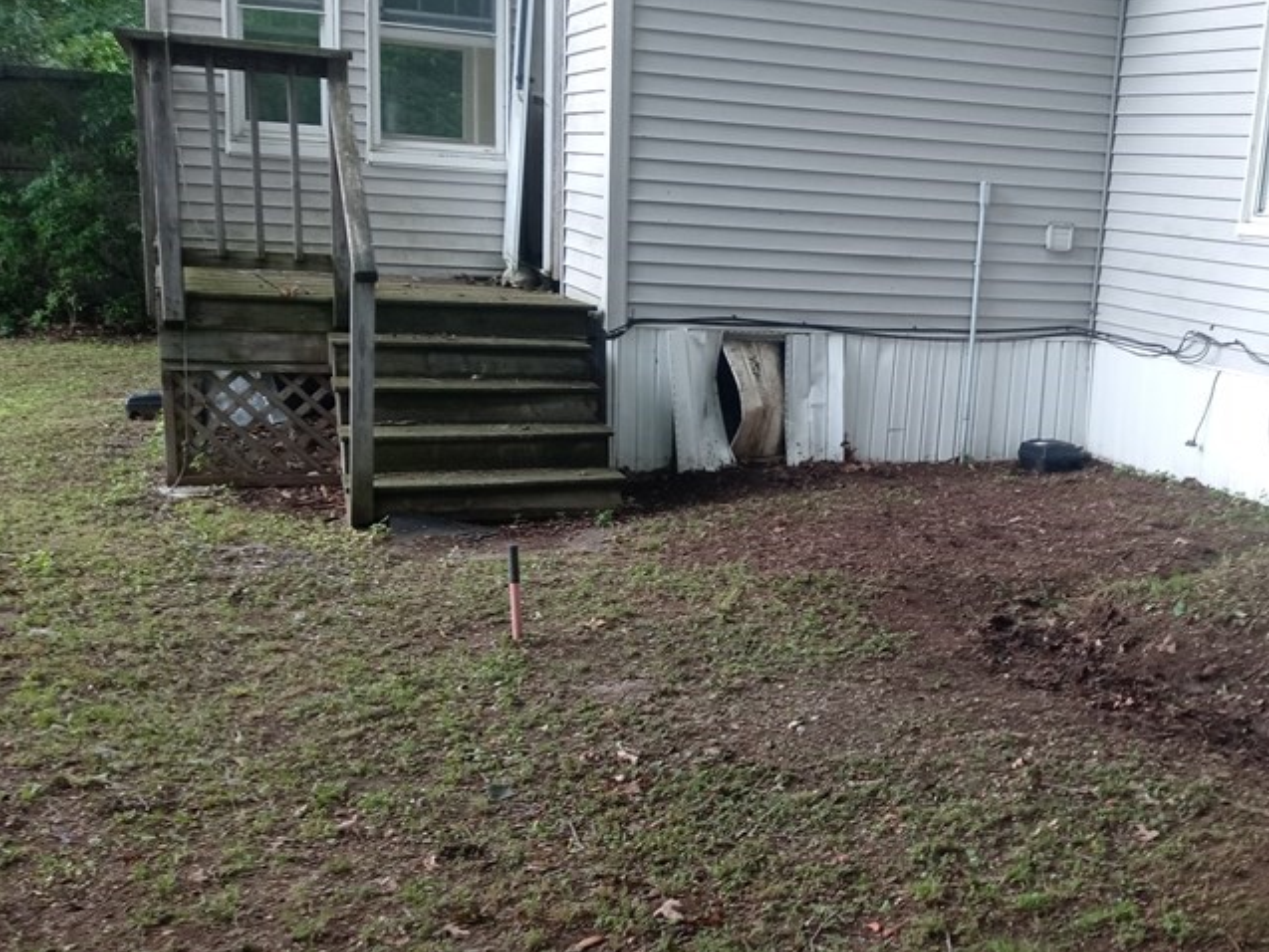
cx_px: 922
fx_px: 1650
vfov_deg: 32.0
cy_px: 599
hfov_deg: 41.1
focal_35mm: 45
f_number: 1.8
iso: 100
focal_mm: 3.61
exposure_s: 1/40
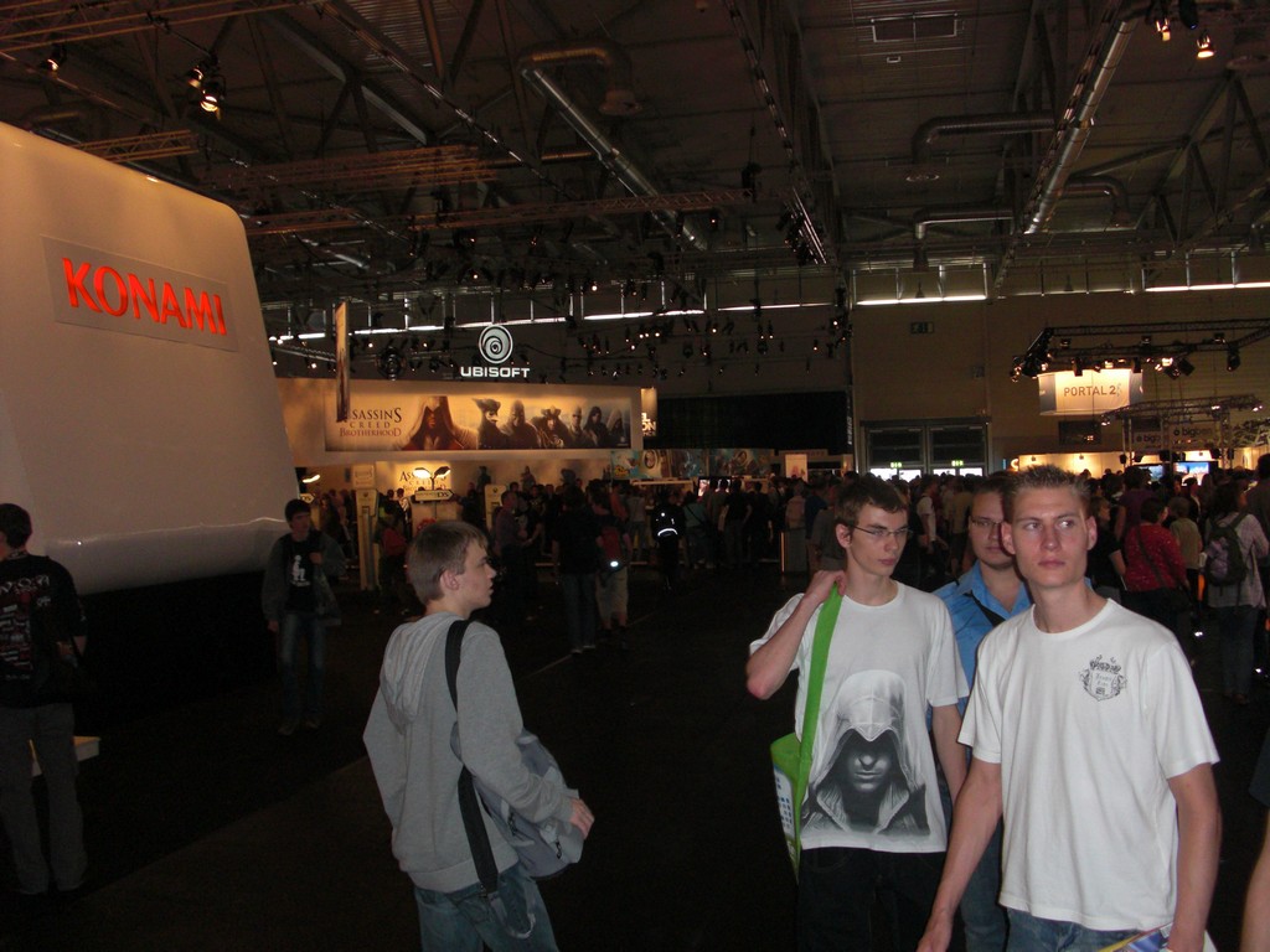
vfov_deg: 39.7
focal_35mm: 36
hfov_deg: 51.4
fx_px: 1321
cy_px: 476
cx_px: 635
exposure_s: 1/60
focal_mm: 6.3
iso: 200
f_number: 2.8
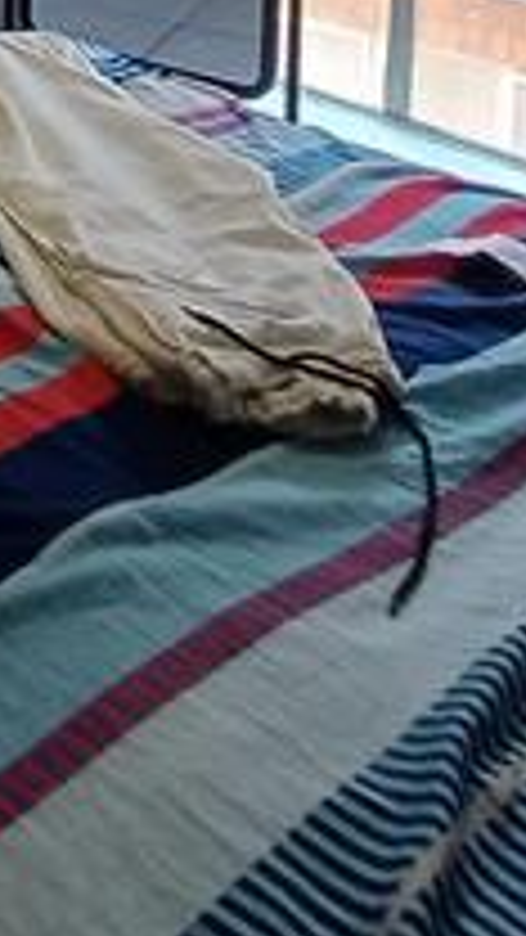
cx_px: -400
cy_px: -288
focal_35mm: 67
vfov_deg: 26.5
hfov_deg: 15.6
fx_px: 1661
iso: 160
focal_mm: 1.64
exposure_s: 1/50
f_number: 2.2
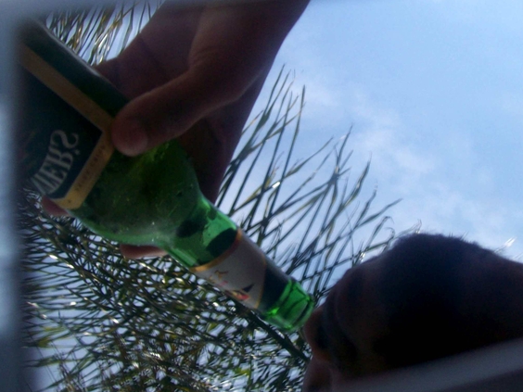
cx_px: 357
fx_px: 771
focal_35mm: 51
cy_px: 155
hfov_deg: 37.0
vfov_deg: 28.5
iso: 80
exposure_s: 1/195
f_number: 2.7
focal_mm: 6
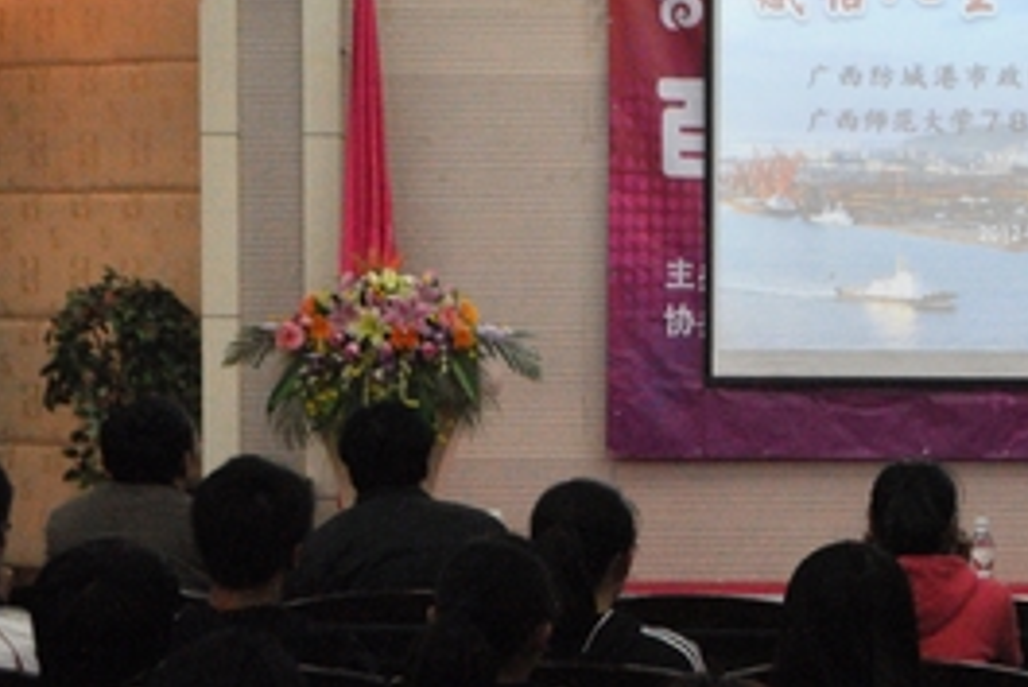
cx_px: 1090
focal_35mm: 95
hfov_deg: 20.6
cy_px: 276
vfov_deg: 14.4
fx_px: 2714
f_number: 5.6
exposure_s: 1/125
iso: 1000
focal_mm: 28
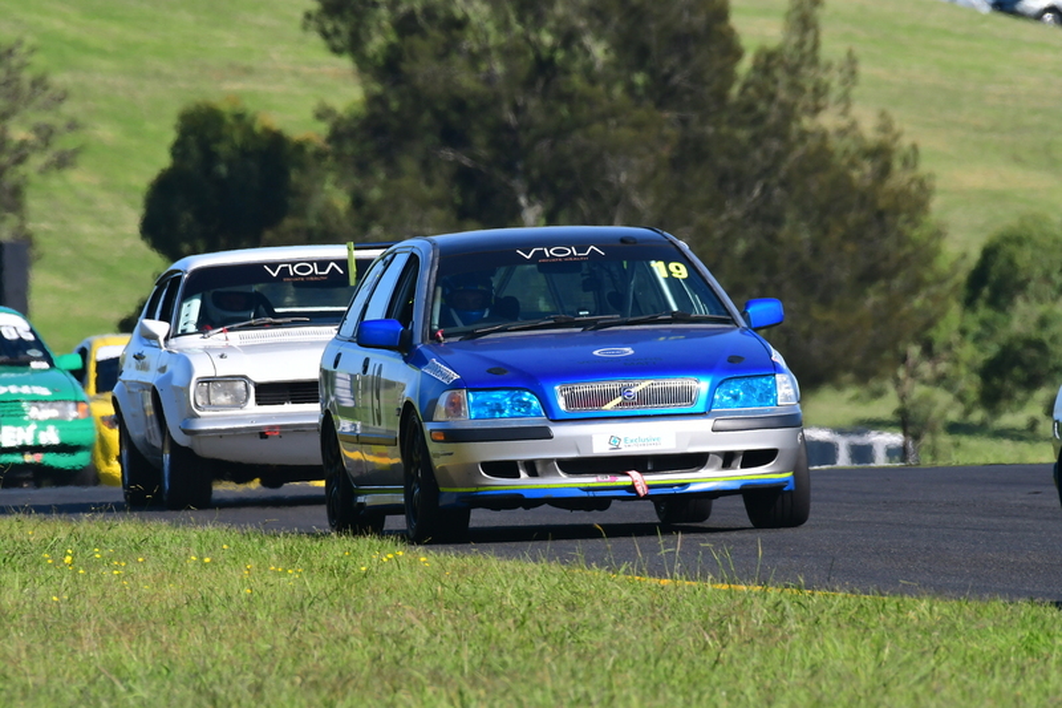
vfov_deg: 1.8
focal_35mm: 750
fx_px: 22119
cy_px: 354
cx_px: 531
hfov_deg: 2.8
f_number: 11
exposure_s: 1/640
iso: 500
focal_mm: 500
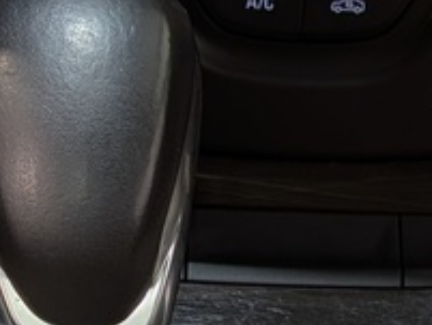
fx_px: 1523
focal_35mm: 122
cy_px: 652
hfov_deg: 16.0
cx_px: 344
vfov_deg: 11.0
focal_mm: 4.53
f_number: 1.7
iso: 24
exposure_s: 1/66
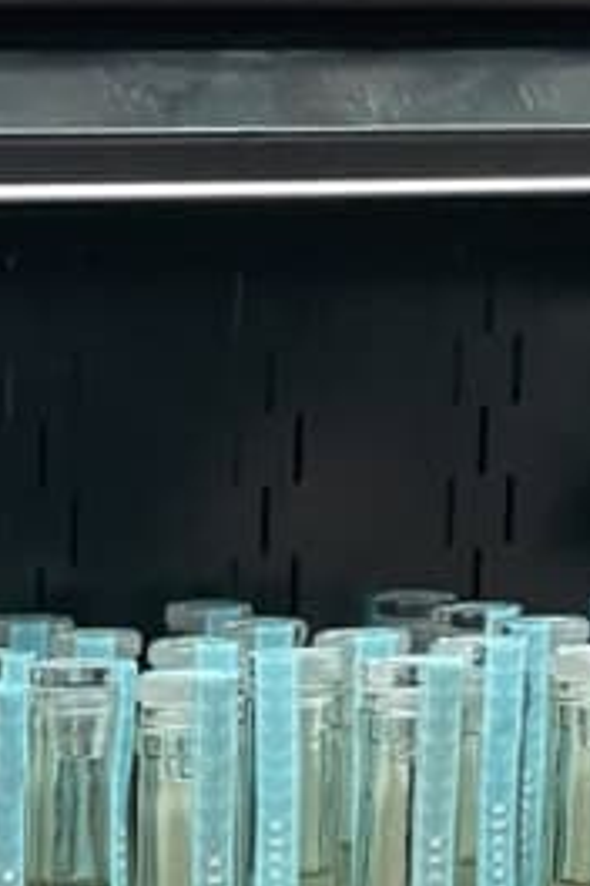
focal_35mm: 131
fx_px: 3220
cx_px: -406
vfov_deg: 14.7
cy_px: 1265
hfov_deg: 10.0
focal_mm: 4.2
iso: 125
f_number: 1.6
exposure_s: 1/60
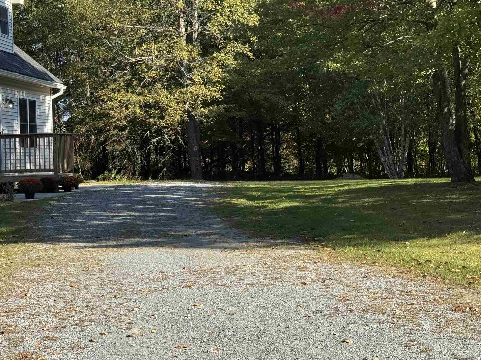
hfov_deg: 26.3
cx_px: 242
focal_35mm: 74
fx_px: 1028
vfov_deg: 19.9
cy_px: 157
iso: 64
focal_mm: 6.76
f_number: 1.78
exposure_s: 1/1818
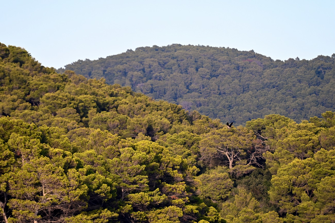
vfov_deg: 4.6
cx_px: 168
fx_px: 2792
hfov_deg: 6.9
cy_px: 112
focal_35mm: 300
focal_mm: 300
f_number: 5.6
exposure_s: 1/640
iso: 400
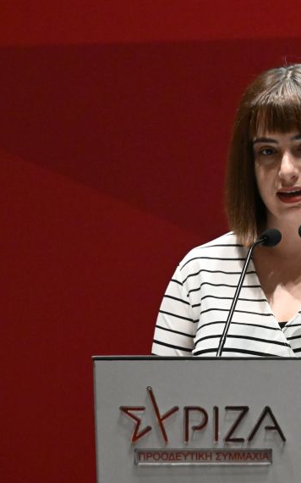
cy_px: 241
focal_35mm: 461
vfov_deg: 4.6
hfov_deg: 2.8
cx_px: 286
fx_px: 6054
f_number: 4
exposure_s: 1/160
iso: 8000
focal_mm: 200
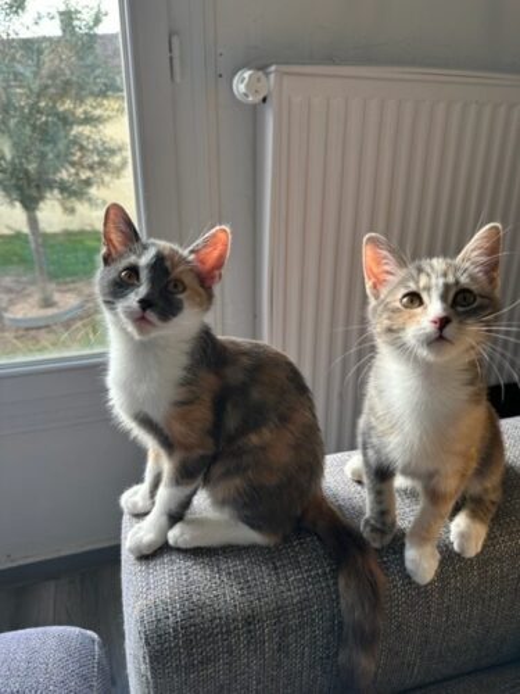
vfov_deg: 71.6
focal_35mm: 24
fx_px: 481
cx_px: 260
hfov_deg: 56.8
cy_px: 347
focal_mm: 6.86
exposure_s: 1/160
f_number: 1.78
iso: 64
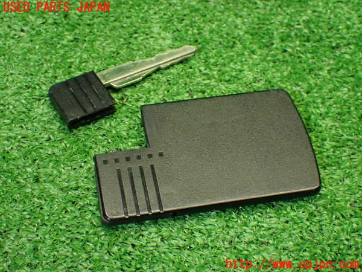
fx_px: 701
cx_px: 181
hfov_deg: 29.0
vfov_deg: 21.9
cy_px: 136
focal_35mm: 67
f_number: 3.8
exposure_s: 1/60
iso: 800
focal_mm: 11.88
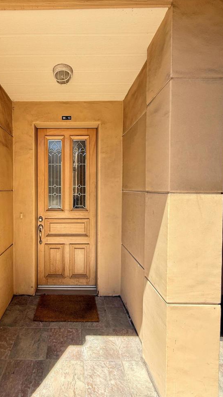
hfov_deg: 64.8
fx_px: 168
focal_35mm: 16
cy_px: 192
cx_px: 69
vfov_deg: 99.3
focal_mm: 2.22
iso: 64
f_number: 2.2
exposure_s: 1/174
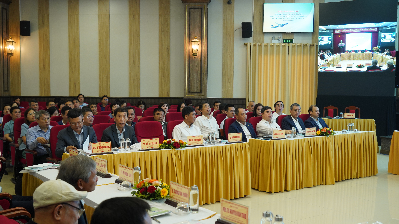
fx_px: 444
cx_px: 199
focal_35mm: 42
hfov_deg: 48.4
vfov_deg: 28.3
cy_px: 128
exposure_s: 1/50
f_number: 5.6
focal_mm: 40
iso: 1600
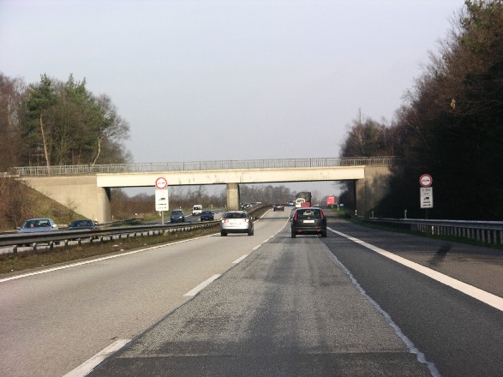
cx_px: 252
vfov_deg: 10.6
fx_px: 2034
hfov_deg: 14.1
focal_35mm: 140
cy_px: 188
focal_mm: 34.7
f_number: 5.4
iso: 50
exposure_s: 1/154
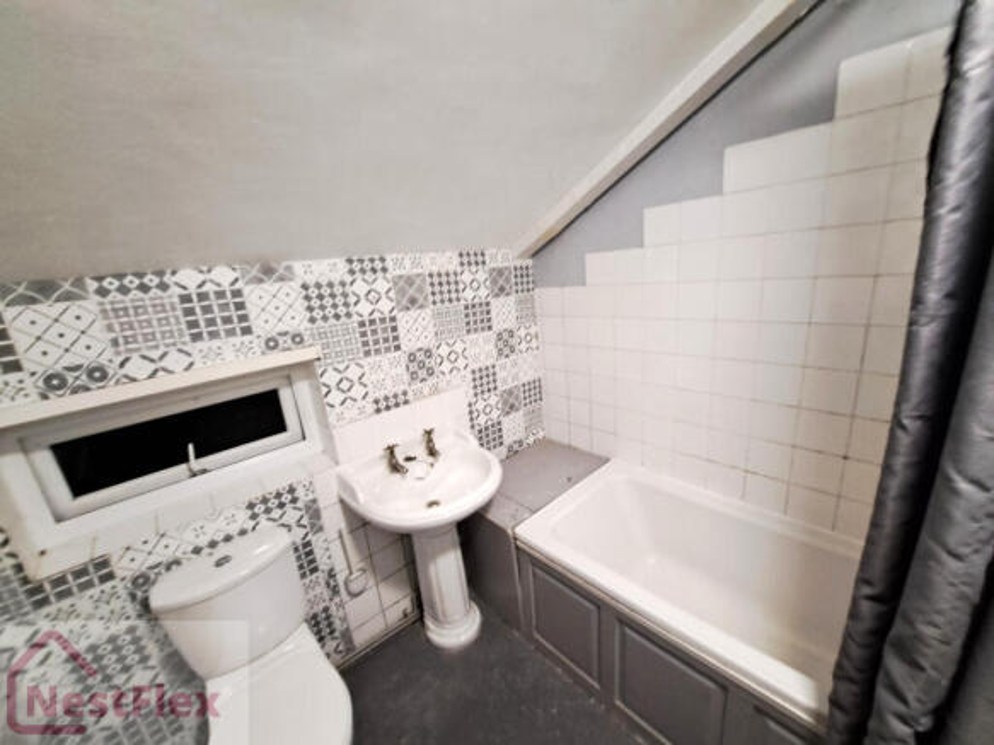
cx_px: 497
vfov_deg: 89.9
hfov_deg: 106.2
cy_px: 372
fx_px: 373
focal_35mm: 13
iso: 320
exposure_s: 1/25
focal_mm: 1.74
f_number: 2.2
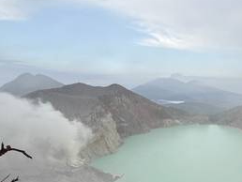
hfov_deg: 61.7
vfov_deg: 51.3
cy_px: 132
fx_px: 182
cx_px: 193
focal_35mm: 26
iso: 50
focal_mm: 2.22
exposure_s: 1/207
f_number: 2.2
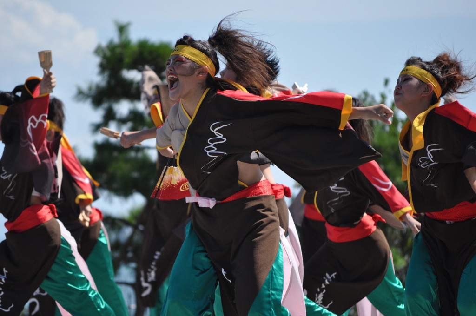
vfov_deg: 4.6
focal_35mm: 300
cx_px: 238
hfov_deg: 6.9
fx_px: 3962
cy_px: 158
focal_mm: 200
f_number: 5.6
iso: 640
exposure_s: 1/2000
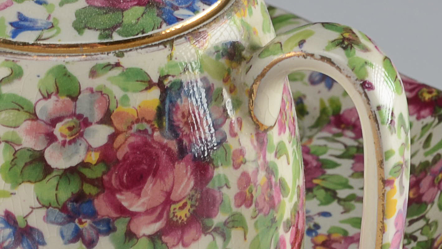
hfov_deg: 12.2
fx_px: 2039
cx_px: -40
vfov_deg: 7.0
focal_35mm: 174
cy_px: 165
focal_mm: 32
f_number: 13
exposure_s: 1/80
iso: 100
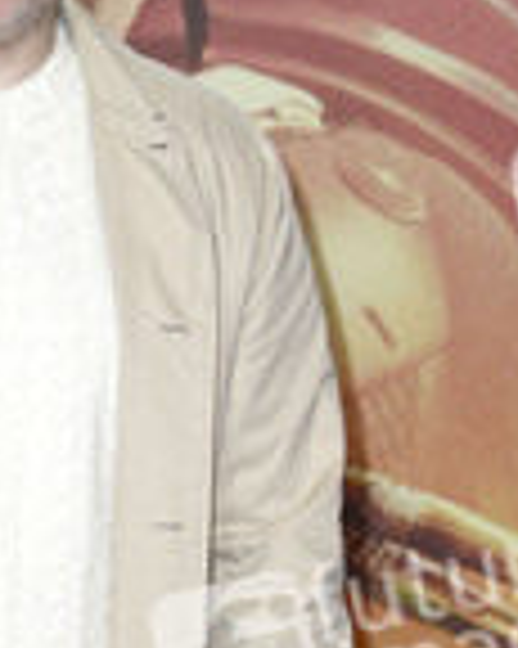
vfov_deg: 8.1
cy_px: 414
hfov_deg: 6.4
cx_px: -27
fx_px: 4604
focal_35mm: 240
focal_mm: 92
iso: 1250
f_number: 5.6
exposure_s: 1/250
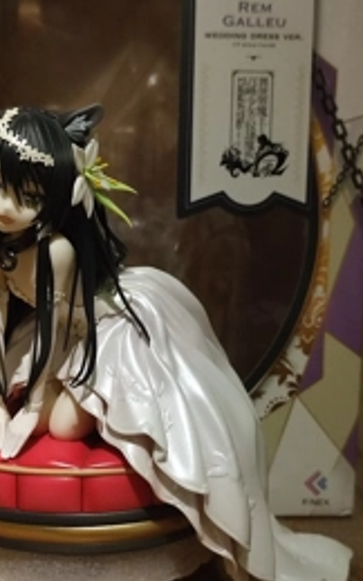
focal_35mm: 41
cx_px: 123
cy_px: 314
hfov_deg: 31.0
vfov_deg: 48.2
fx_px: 649
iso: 1926
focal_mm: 6.04
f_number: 1.9
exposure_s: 1/17
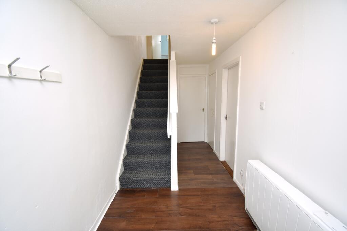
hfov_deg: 100.4
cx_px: 174
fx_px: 145
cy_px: 116
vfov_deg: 77.3
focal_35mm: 15
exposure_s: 1/20
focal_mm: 10
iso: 100
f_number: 4.5
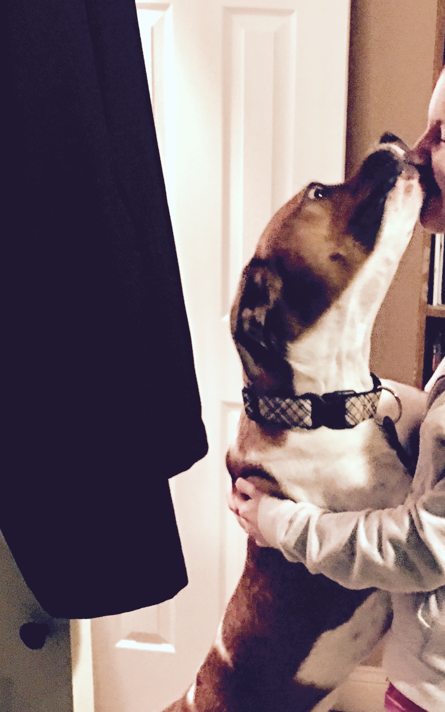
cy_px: 511
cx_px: 355
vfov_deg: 34.5
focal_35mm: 58
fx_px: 1125
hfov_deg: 22.1
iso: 80
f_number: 2.2
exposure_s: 1/4
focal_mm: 4.15
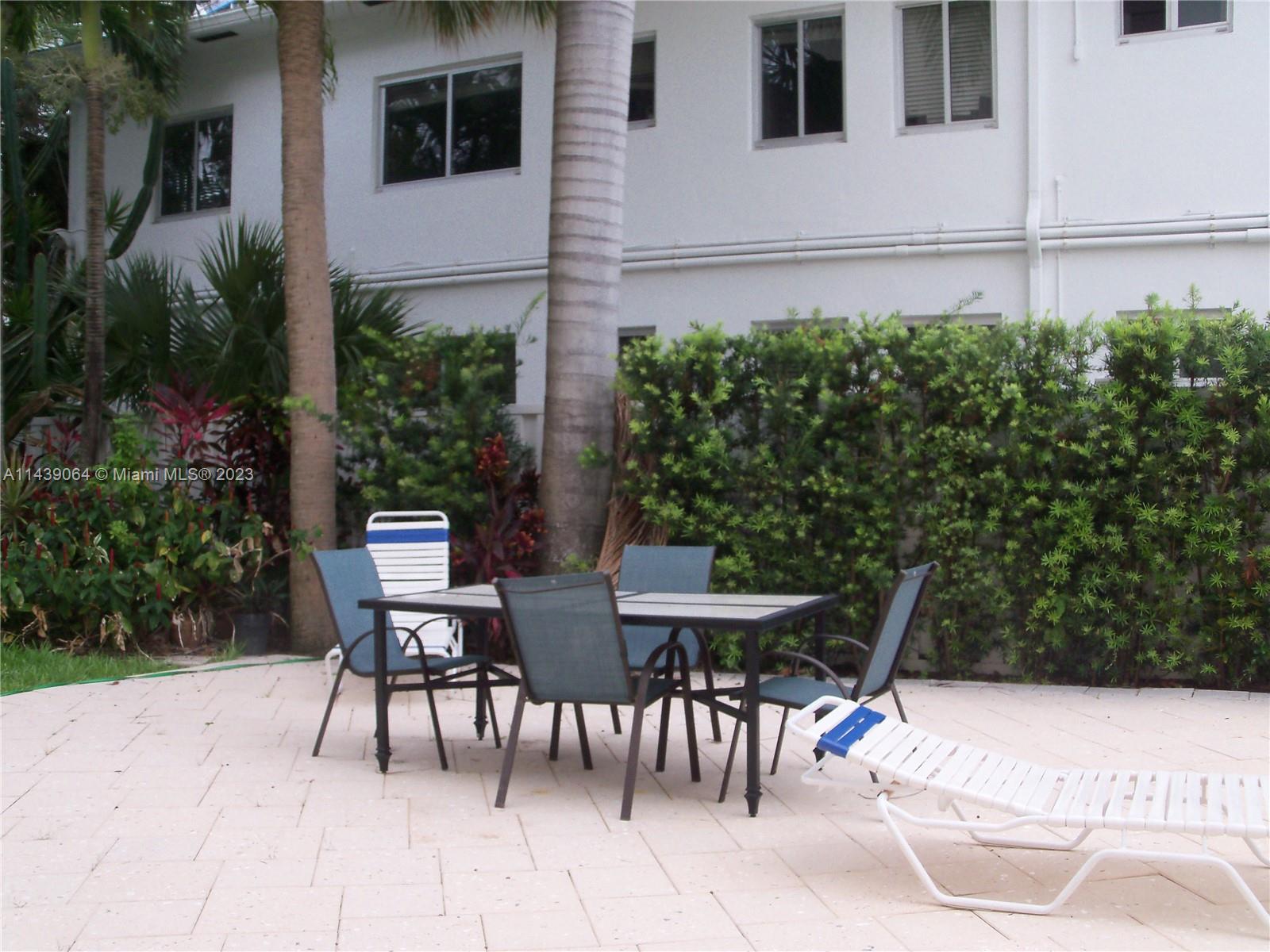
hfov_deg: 52.6
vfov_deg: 40.7
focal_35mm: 35
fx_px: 1284
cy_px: 476
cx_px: 635
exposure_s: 1/160
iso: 80
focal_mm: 6.3
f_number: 3
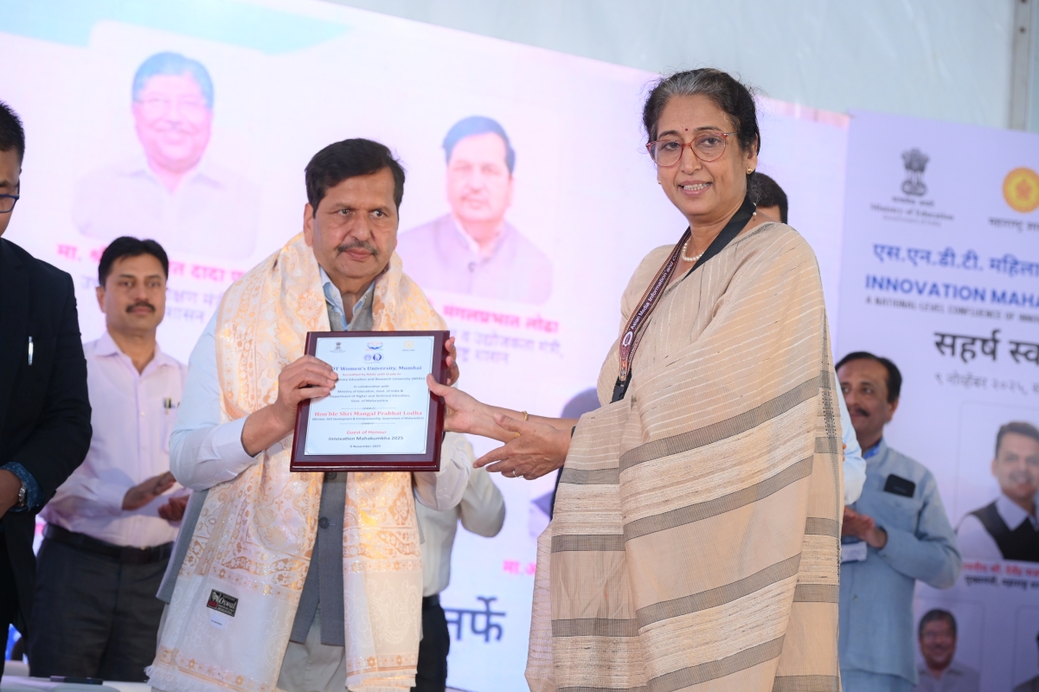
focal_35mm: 75
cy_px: 346
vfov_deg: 18.2
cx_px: 520
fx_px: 2164
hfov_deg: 27.0
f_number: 5.6
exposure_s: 1/160
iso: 2000
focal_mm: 75
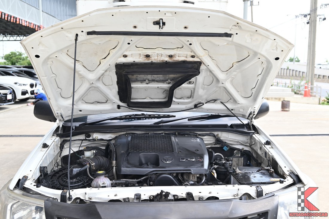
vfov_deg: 37.9
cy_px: 110
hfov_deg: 54.4
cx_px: 164
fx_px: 320
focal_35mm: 35
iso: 280
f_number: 5.6
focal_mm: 35
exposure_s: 1/350
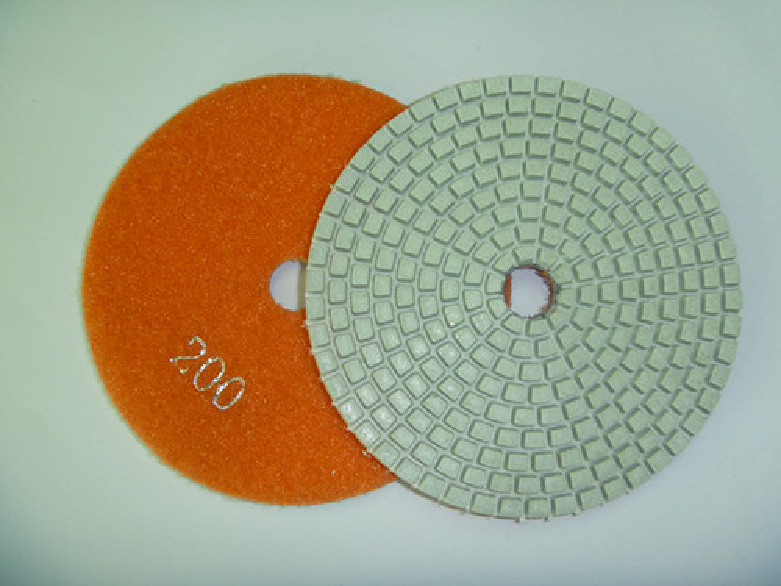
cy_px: 293
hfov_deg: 52.6
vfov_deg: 40.7
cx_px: 390
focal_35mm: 35
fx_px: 790
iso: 100
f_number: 3.5
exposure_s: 1/30
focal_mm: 6.3
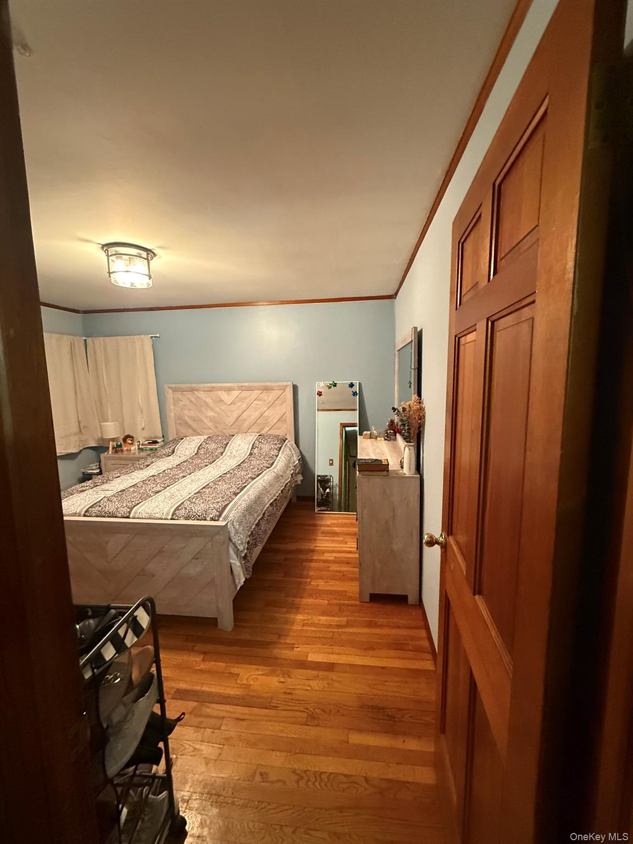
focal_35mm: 14
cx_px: 316
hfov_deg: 85.7
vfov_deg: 102.1
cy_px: 422
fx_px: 341
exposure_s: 1/60
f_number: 2.2
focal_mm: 2.22
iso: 800
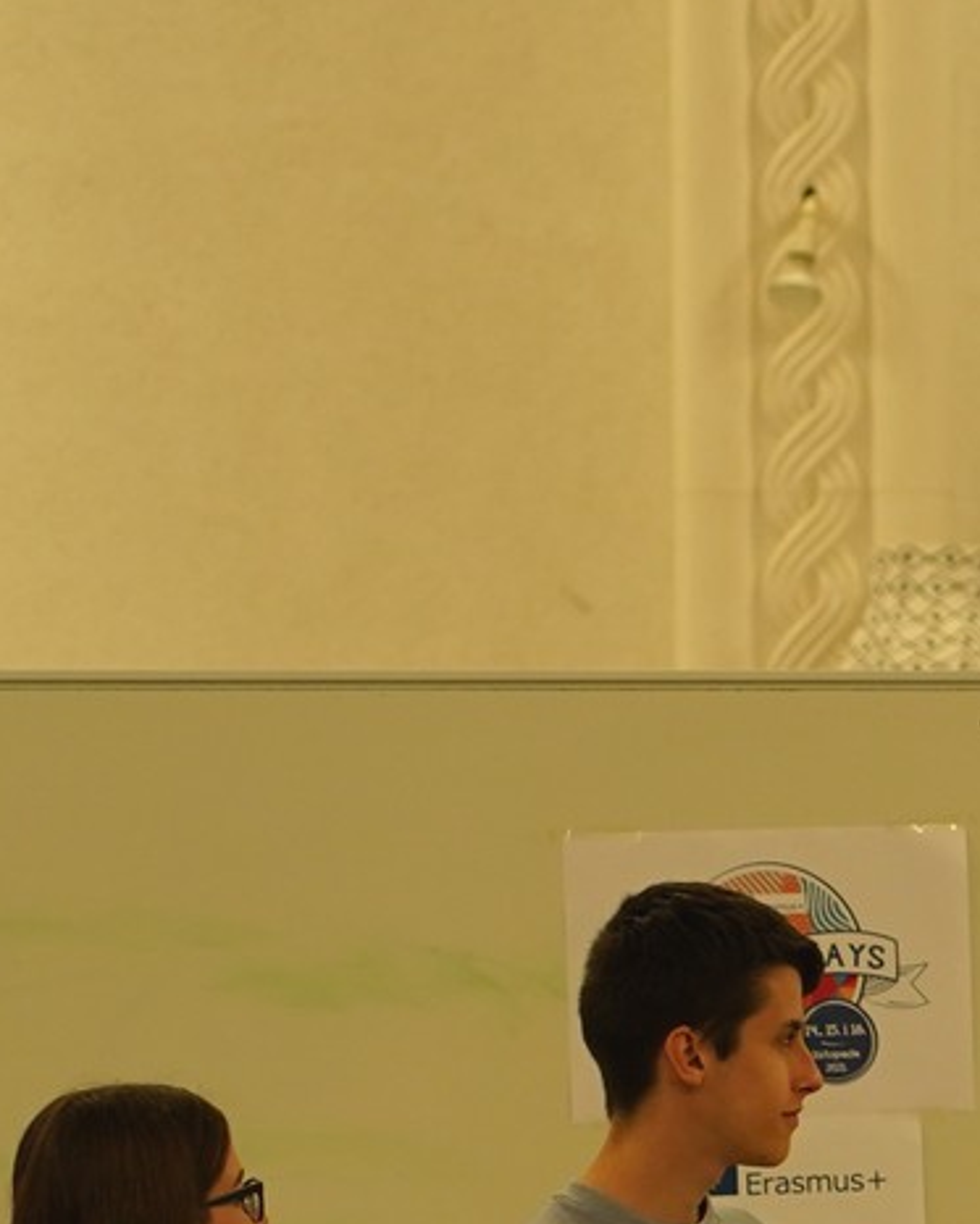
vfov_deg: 4.7
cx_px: 1755
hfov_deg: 3.8
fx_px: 14824
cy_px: 1286
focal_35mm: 409
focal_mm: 85
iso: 640
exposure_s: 1/100
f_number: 3.2
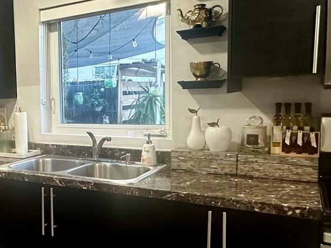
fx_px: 382
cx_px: 18
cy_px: 130
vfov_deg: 36.0
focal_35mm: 40
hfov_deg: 42.0
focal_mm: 2.22
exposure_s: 1/60
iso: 200
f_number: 2.2
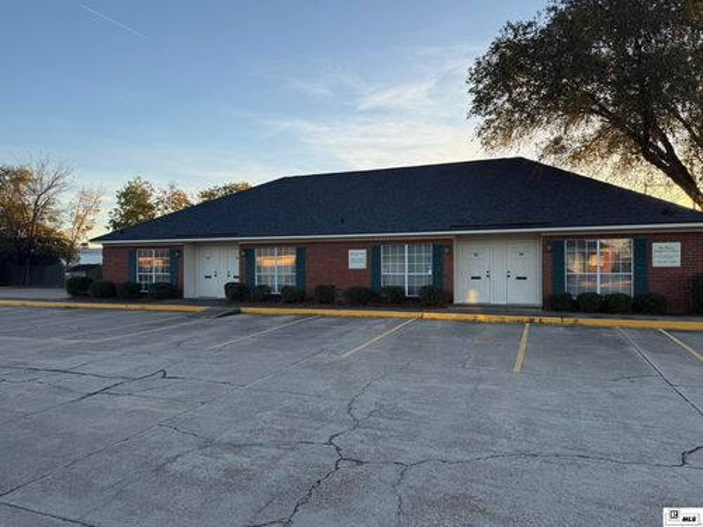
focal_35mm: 24
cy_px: 264
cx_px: 352
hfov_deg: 71.6
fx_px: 487
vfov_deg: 56.8
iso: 80
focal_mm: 6.76
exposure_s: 1/1106
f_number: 1.78
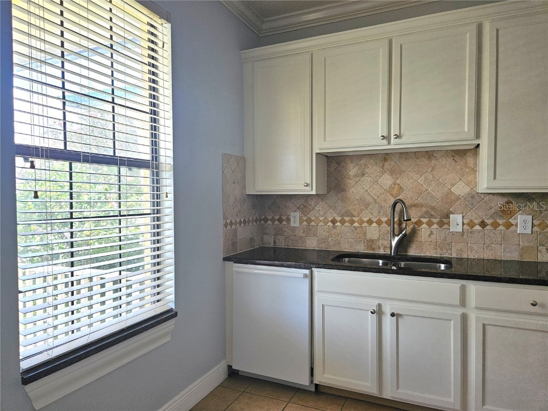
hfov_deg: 73.9
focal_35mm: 23
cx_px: 274
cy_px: 206
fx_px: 364
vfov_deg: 58.9
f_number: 1.8
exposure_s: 1/120
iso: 50
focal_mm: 5.4
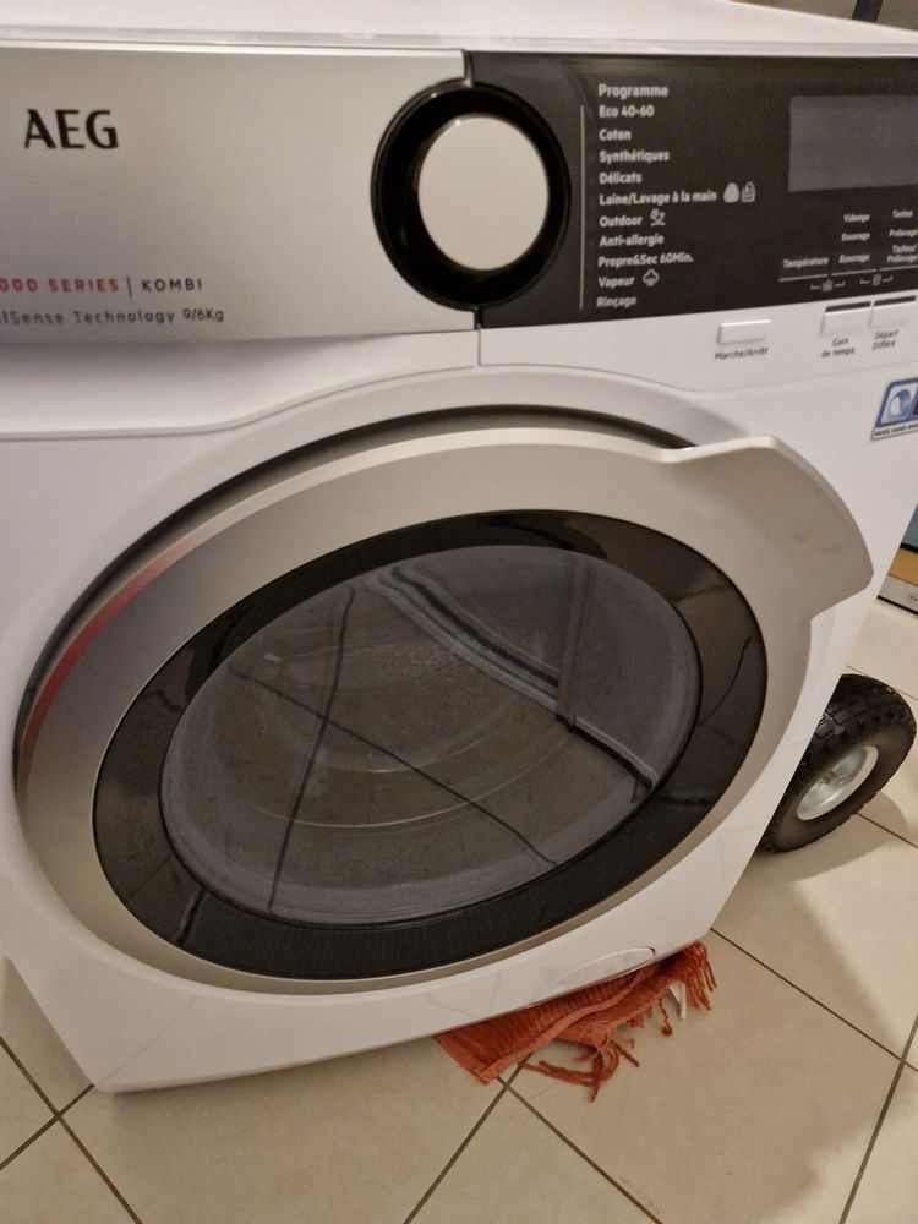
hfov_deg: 58.9
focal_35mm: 23
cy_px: 612
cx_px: 459
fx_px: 813
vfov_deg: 73.9
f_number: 1.8
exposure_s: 1/50
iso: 800
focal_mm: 5.4
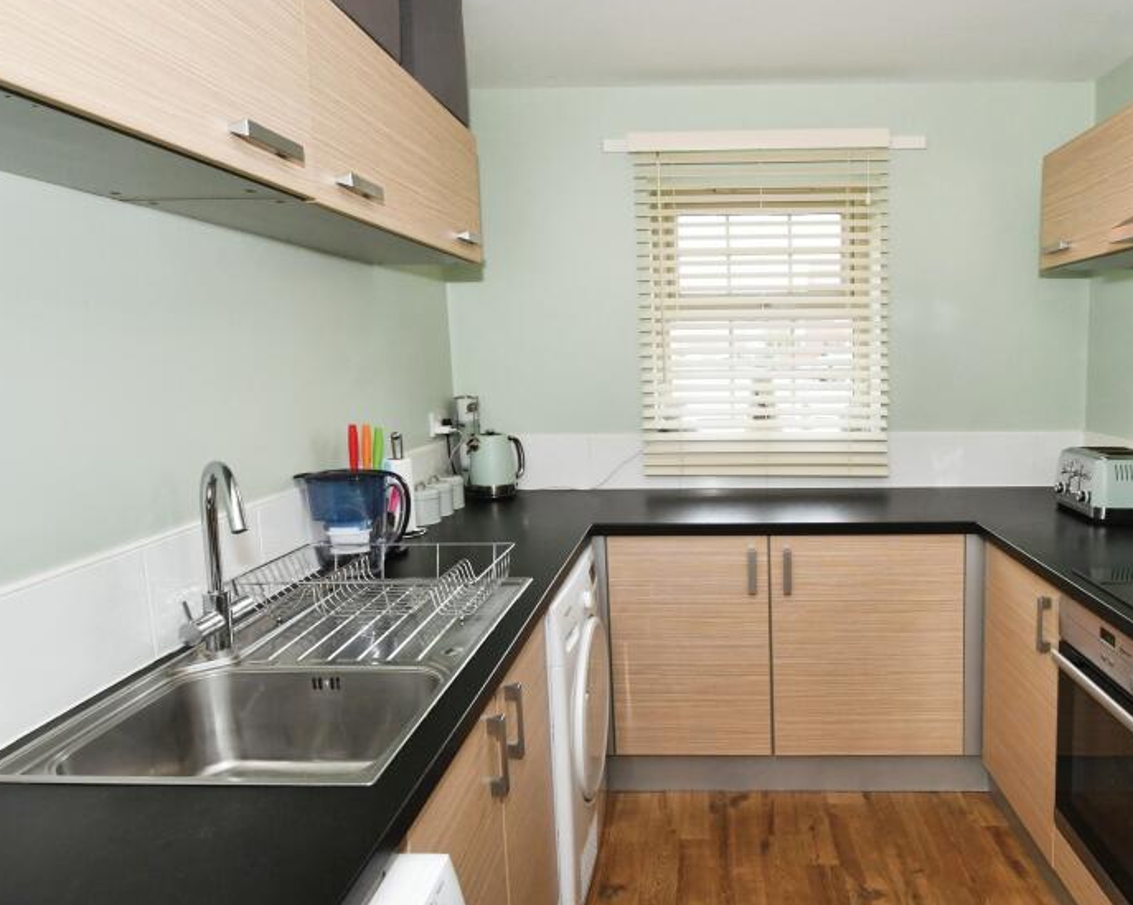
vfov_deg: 65.2
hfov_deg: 76.6
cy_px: 520
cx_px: 689
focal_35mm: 21
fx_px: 704
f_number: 7.1
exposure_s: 1/60
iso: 800
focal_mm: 10
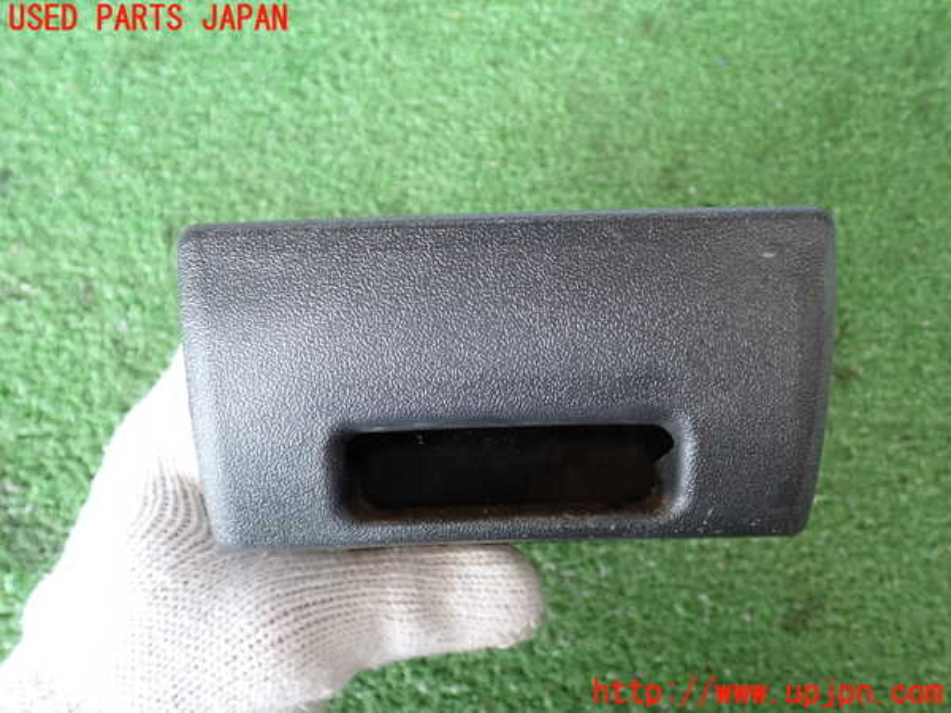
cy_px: 356
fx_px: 879
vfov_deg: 44.2
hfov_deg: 56.8
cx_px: 476
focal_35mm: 32
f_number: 2.4
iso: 200
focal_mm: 5.79
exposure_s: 1/40
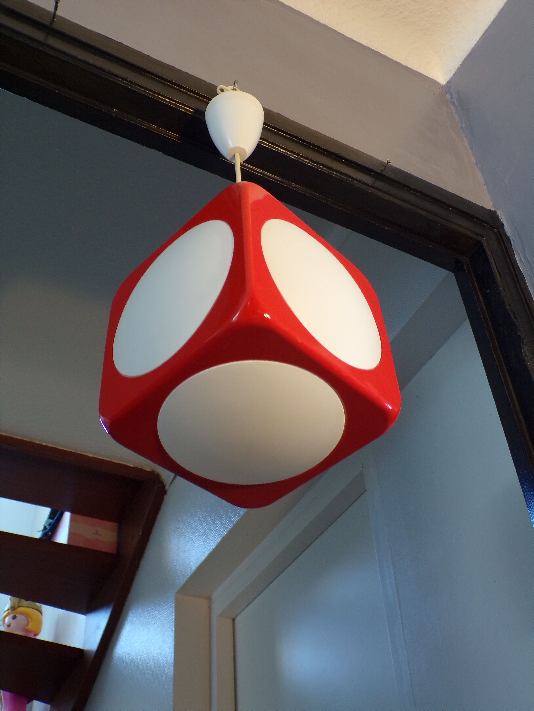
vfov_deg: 50.1
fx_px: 761
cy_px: 356
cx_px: 267
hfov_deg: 38.7
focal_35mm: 37
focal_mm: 6.6
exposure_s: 1/17
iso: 200
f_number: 3.3
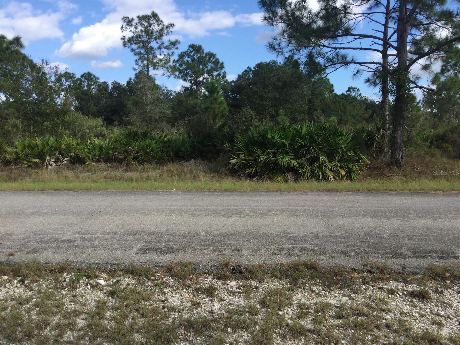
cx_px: 230
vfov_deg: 45.4
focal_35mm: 31
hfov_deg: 58.4
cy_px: 172
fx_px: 412
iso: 25
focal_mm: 3.3
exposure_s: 1/815
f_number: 2.4
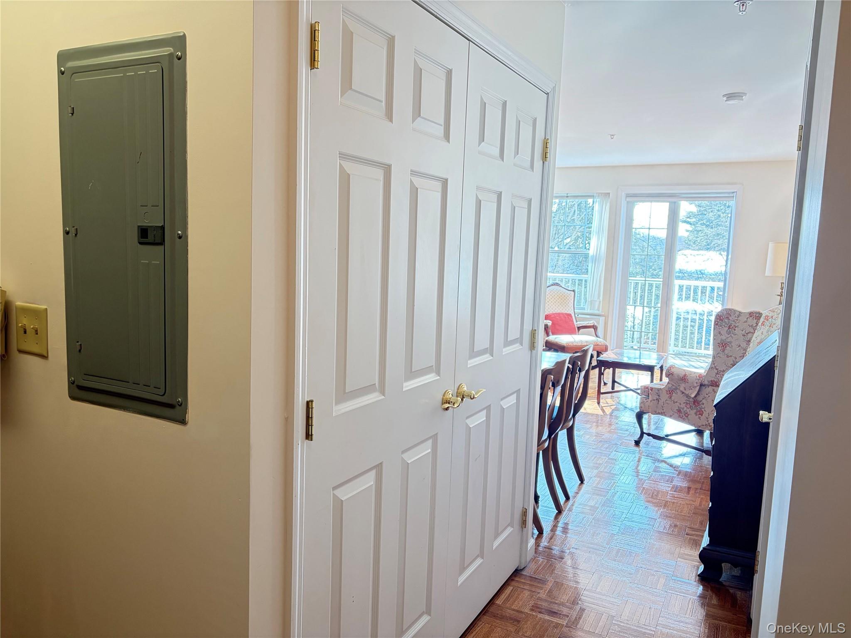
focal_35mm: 26
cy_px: 319
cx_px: 426
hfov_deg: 67.3
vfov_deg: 53.1
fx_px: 639
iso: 250
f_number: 1.6
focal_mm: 5.96
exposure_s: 1/120
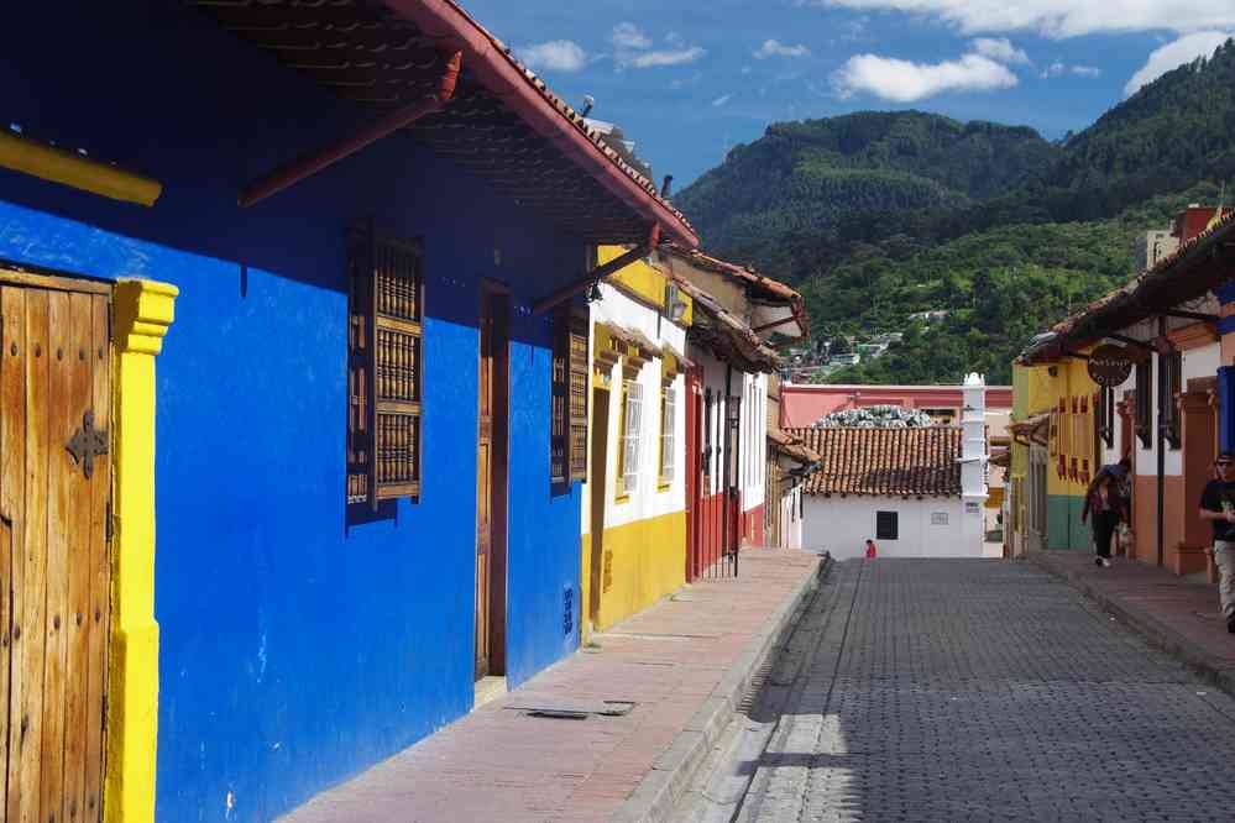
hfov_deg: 28.1
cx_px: 618
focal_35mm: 72
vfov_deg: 18.9
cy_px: 412
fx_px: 2470
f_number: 10
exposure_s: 1/80
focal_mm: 47.5
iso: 200
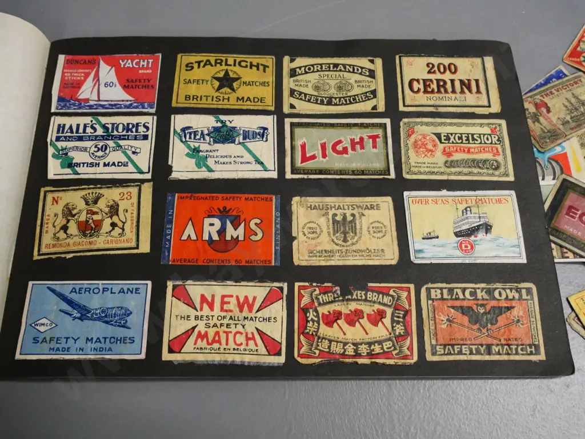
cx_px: 292
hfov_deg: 60.0
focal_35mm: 30
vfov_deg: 46.8
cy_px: 220
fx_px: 507
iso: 3200
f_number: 7.1
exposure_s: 1/100
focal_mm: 15
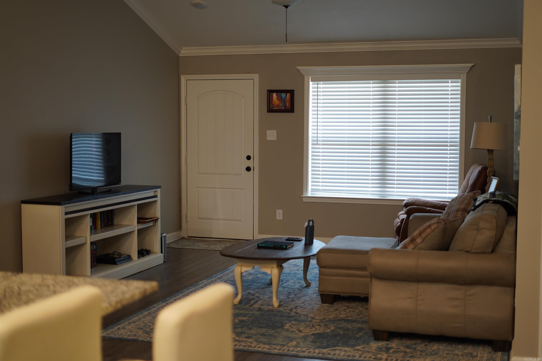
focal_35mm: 50
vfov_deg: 27.0
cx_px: 271
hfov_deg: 39.6
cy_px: 180
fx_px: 753
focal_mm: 50
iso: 160
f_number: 1.8
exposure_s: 1/50
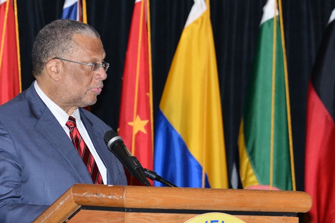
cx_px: 61
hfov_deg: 5.0
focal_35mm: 413
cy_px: 170
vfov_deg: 3.3
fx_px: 3844
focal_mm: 240
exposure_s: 1/250
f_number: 9
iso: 2000
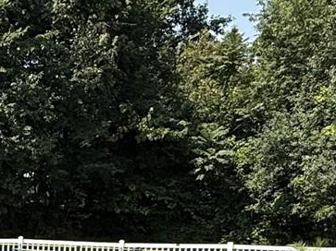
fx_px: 767
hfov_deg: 22.2
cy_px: 359
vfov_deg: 17.1
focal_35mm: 79
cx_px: -101
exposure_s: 1/1698
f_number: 2.2
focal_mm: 2.22
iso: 50
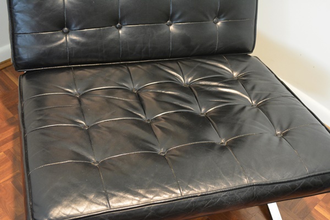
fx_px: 440
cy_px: 110
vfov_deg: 28.1
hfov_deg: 41.1
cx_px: 165
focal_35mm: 48
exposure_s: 1/30
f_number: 4.8
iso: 2800
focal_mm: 32
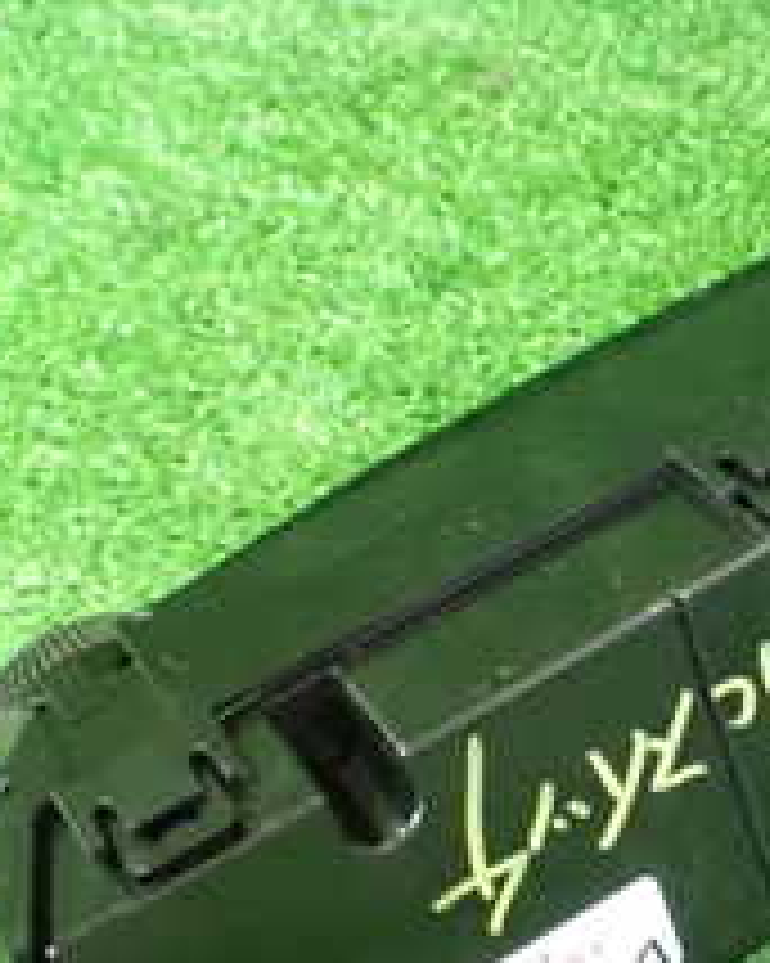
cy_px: 688
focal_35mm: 82
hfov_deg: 18.2
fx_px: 2338
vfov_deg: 23.1
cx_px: 784
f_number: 2.3
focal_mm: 5.4
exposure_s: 1/25
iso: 1600
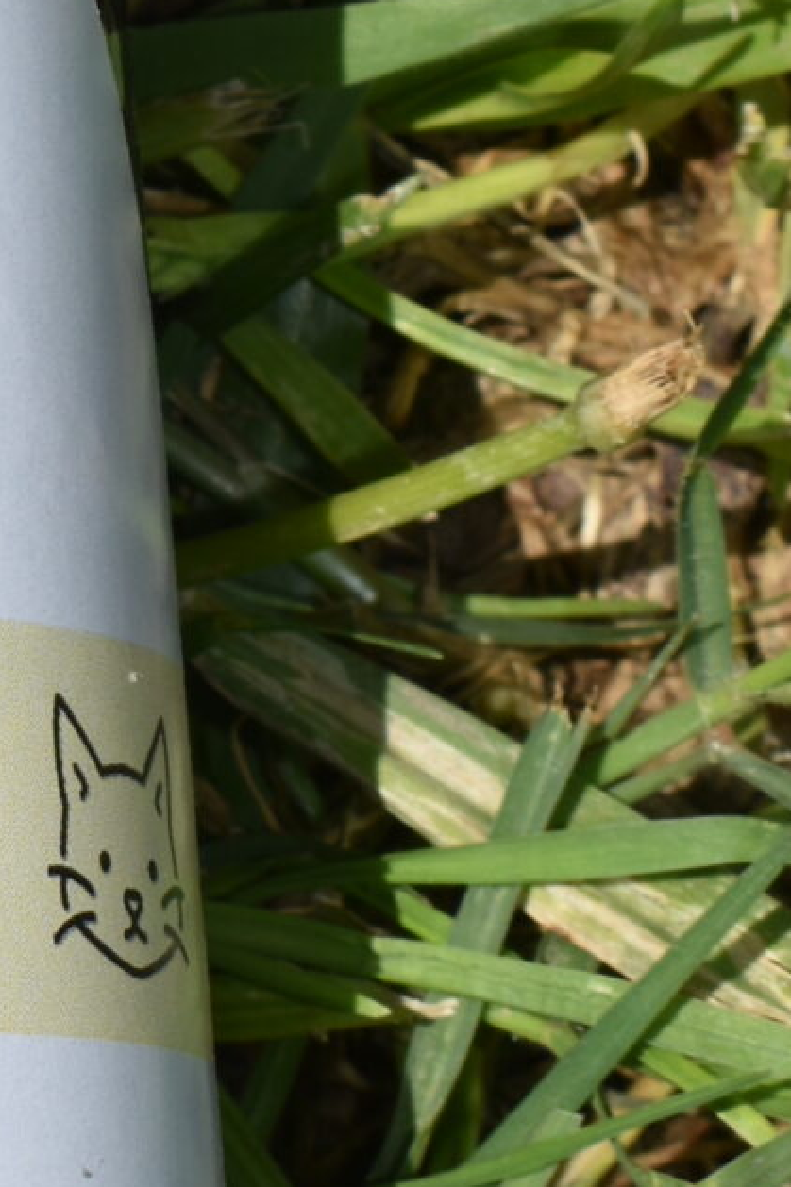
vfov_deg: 8.8
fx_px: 7650
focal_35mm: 232
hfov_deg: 5.8
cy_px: -206
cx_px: -671
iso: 100
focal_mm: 38
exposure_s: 1/200
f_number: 14
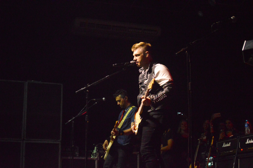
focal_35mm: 82
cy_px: 84
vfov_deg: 16.5
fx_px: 579
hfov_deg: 24.6
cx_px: 126
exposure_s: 1/100
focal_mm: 55
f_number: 5.6
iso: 12800
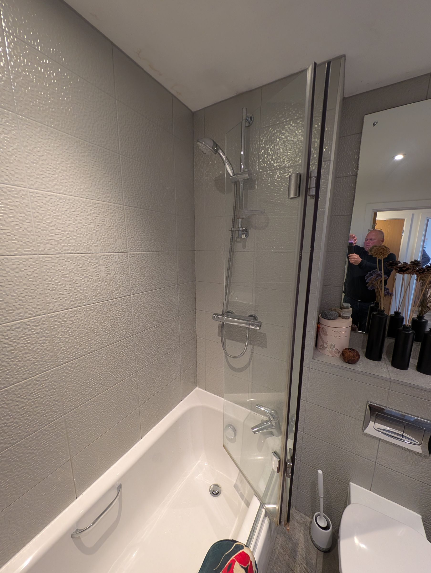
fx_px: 199
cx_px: 216
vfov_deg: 110.5
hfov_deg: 94.6
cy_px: 286
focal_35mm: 12
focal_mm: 2.23
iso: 209
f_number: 1.95
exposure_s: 1/23.8
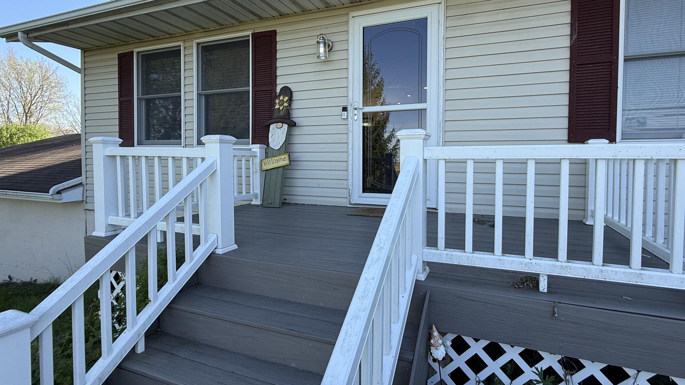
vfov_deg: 60.9
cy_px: 171
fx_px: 327
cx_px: 375
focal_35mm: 18
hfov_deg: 92.4
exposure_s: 1/448
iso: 50
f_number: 2.2
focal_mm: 2.22
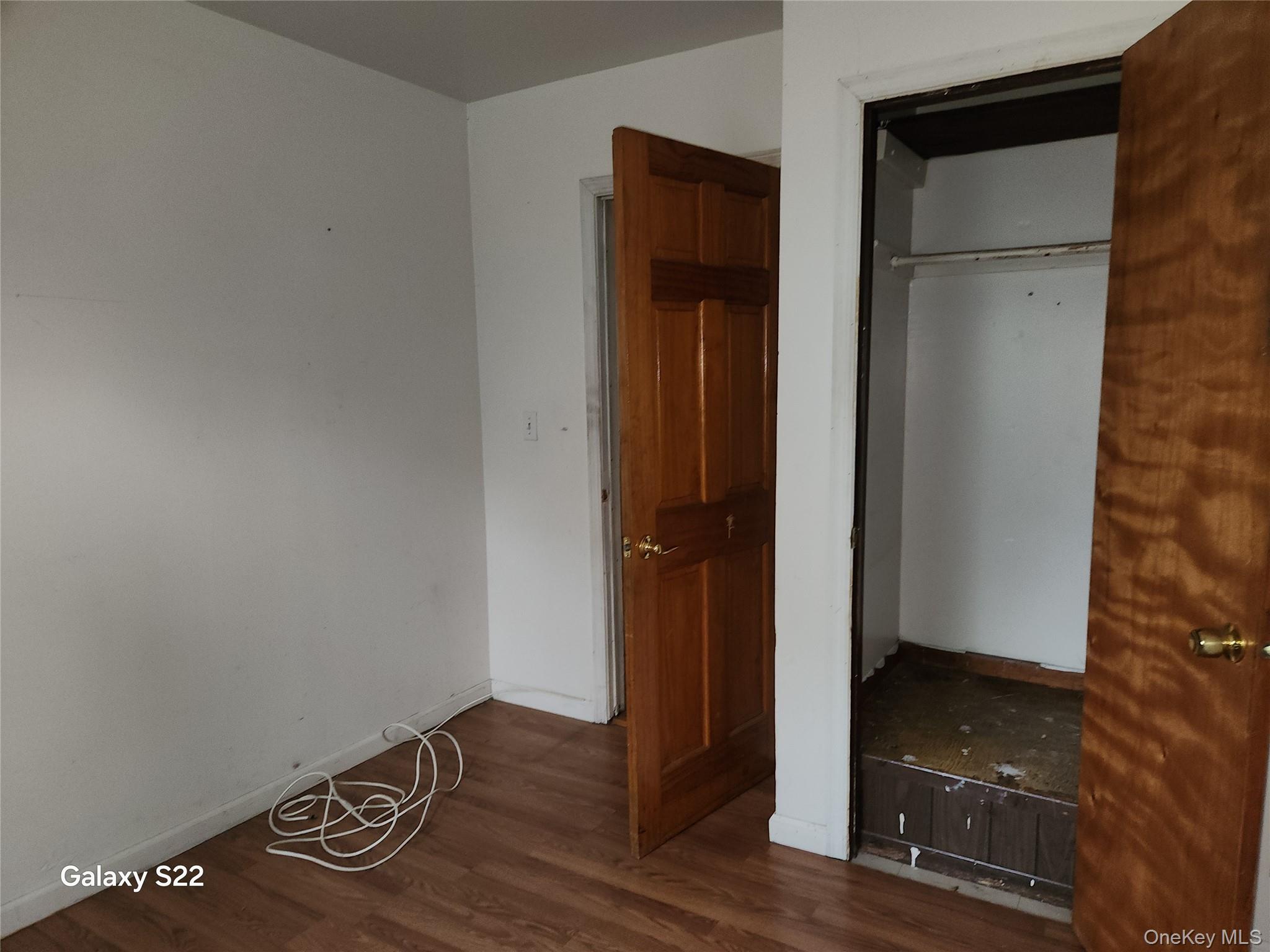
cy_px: 476
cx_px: 635
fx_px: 844
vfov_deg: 58.9
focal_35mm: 23
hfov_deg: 73.9
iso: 125
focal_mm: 5.4
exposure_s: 1/24
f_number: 1.8
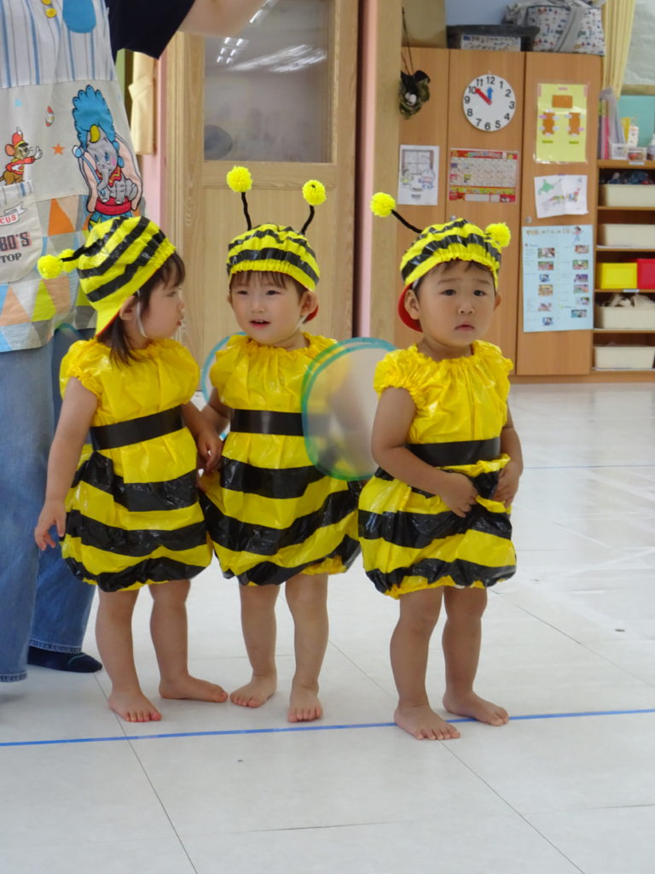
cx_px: 328
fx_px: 1766
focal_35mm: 70
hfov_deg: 21.0
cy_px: 437
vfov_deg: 27.8
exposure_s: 1/80
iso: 500
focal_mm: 12.01
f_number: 5
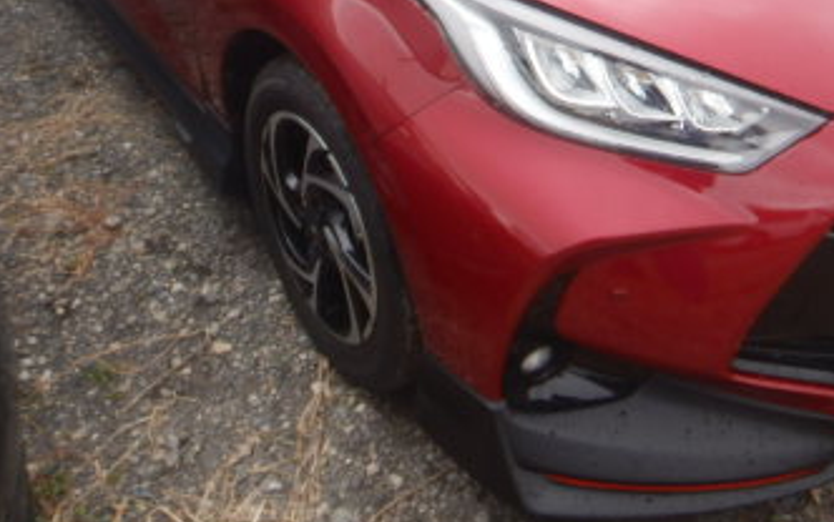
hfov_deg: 40.6
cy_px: -28
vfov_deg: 24.9
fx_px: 1114
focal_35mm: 49
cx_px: 538
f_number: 2.8
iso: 125
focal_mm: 4.3
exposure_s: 1/100
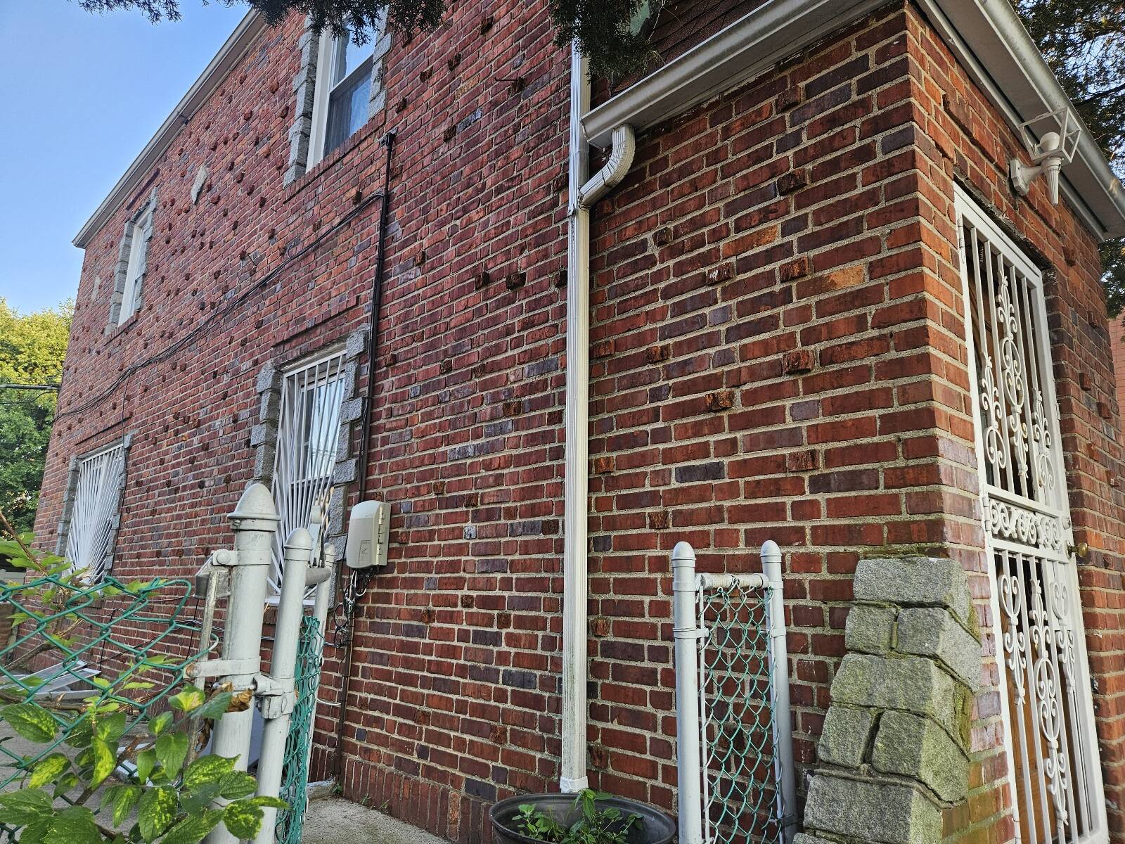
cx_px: 562
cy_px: 422
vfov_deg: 58.9
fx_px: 747
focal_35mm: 23
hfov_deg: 73.9
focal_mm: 5.4
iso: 40
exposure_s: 1/120
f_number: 1.8
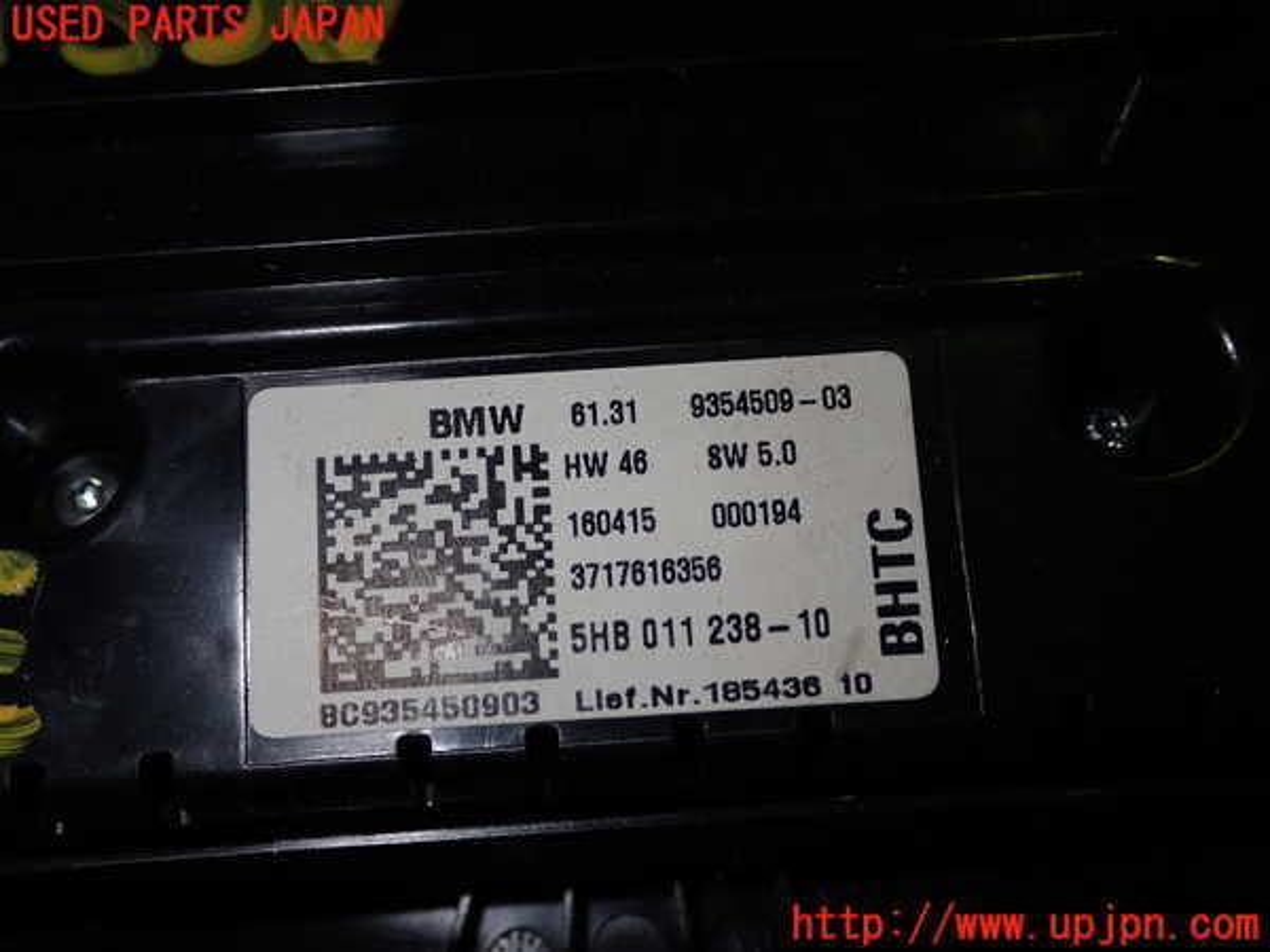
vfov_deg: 32.9
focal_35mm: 44
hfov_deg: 42.9
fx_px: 1614
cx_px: 635
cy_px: 476
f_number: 9
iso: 200
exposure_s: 1/40
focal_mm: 7.84
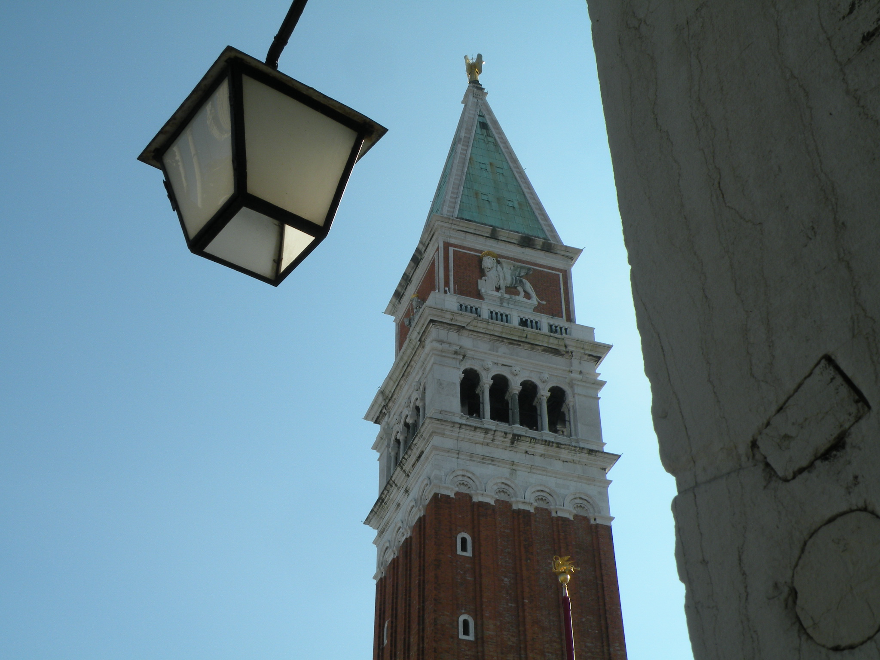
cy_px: 330
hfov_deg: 34.3
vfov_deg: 26.1
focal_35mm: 56
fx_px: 1424
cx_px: 440
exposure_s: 1/250
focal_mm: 9.8
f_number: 8
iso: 64
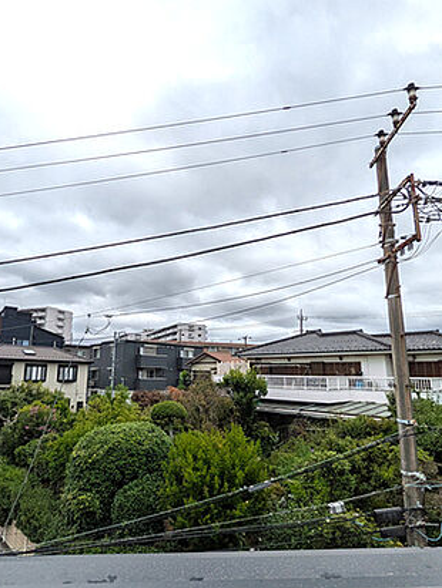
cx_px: 197
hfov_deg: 63.3
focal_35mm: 21
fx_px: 357
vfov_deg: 78.9
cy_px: 307
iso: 53
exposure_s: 1/4016
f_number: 2.2
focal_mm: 1.83
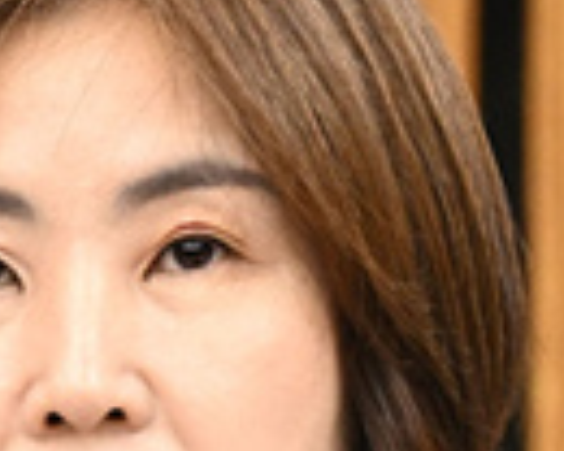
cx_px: 126
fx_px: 18478
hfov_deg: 1.7
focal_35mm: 1107
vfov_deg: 1.4
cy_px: 557
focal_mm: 240
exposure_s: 1/250
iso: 2500
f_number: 6.3
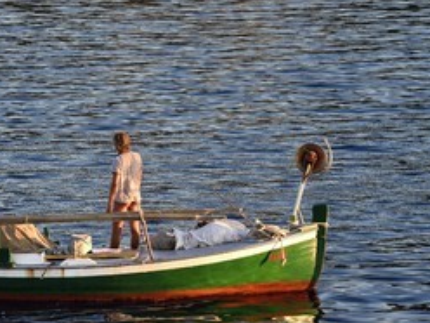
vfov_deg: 5.1
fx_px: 3640
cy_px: 179
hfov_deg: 6.8
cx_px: 121
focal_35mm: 293
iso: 400
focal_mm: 180
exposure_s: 1/250
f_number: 8
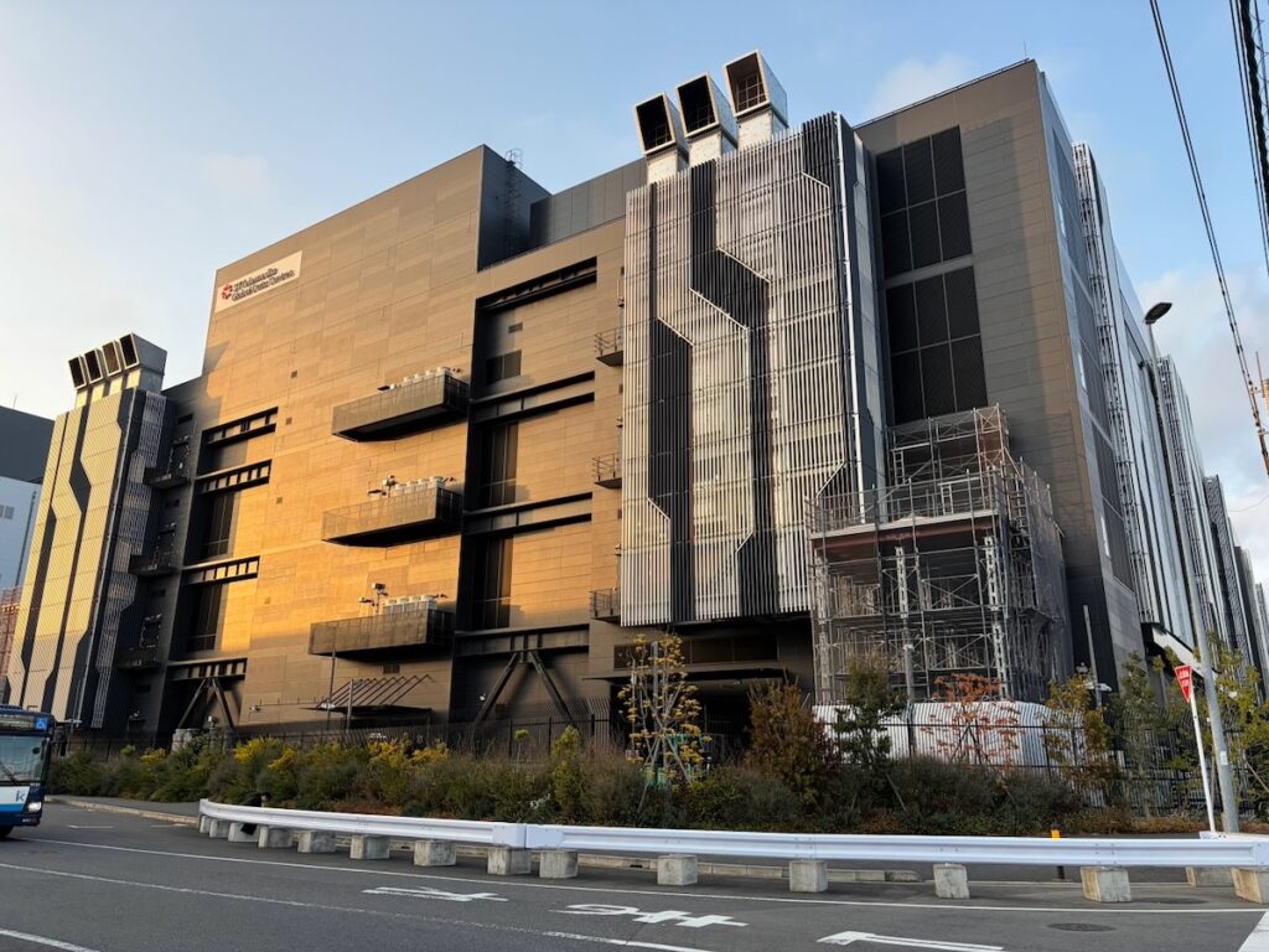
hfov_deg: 67.3
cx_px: 634
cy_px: 476
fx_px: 953
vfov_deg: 53.1
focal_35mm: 26
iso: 50
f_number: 1.6
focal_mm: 5.96
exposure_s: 1/482
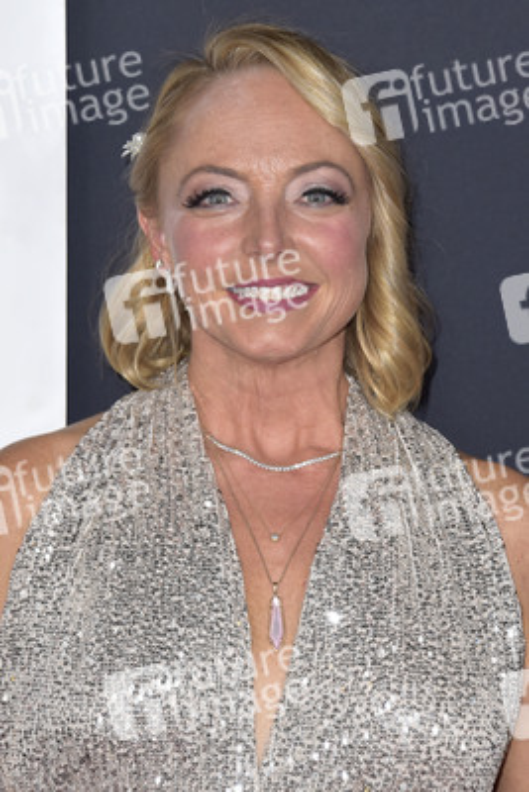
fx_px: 3193
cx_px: 264
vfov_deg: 14.1
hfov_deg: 9.5
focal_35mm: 145
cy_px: 396
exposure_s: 1/200
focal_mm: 145
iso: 500
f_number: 6.3
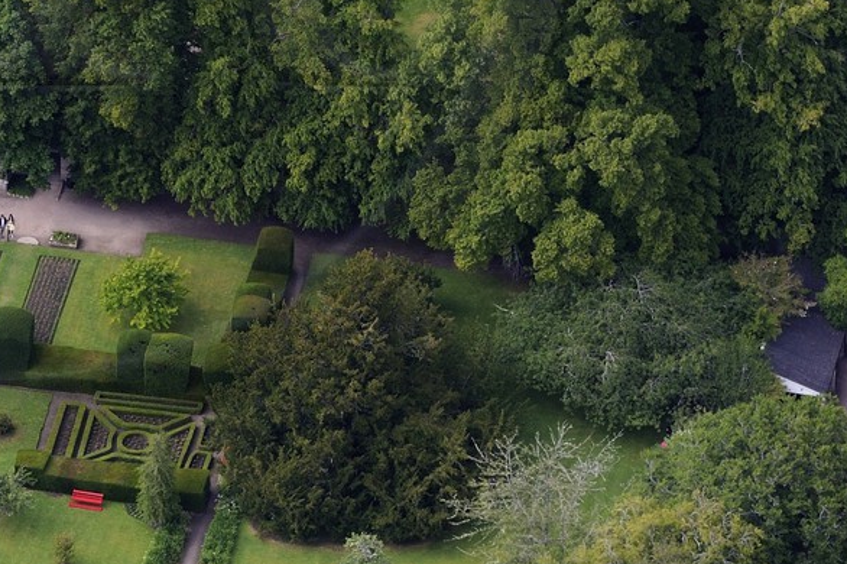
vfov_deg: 2.5
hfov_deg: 3.8
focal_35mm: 546
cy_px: -149
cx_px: -16
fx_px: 12838
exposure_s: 1/800
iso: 400
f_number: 5
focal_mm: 200
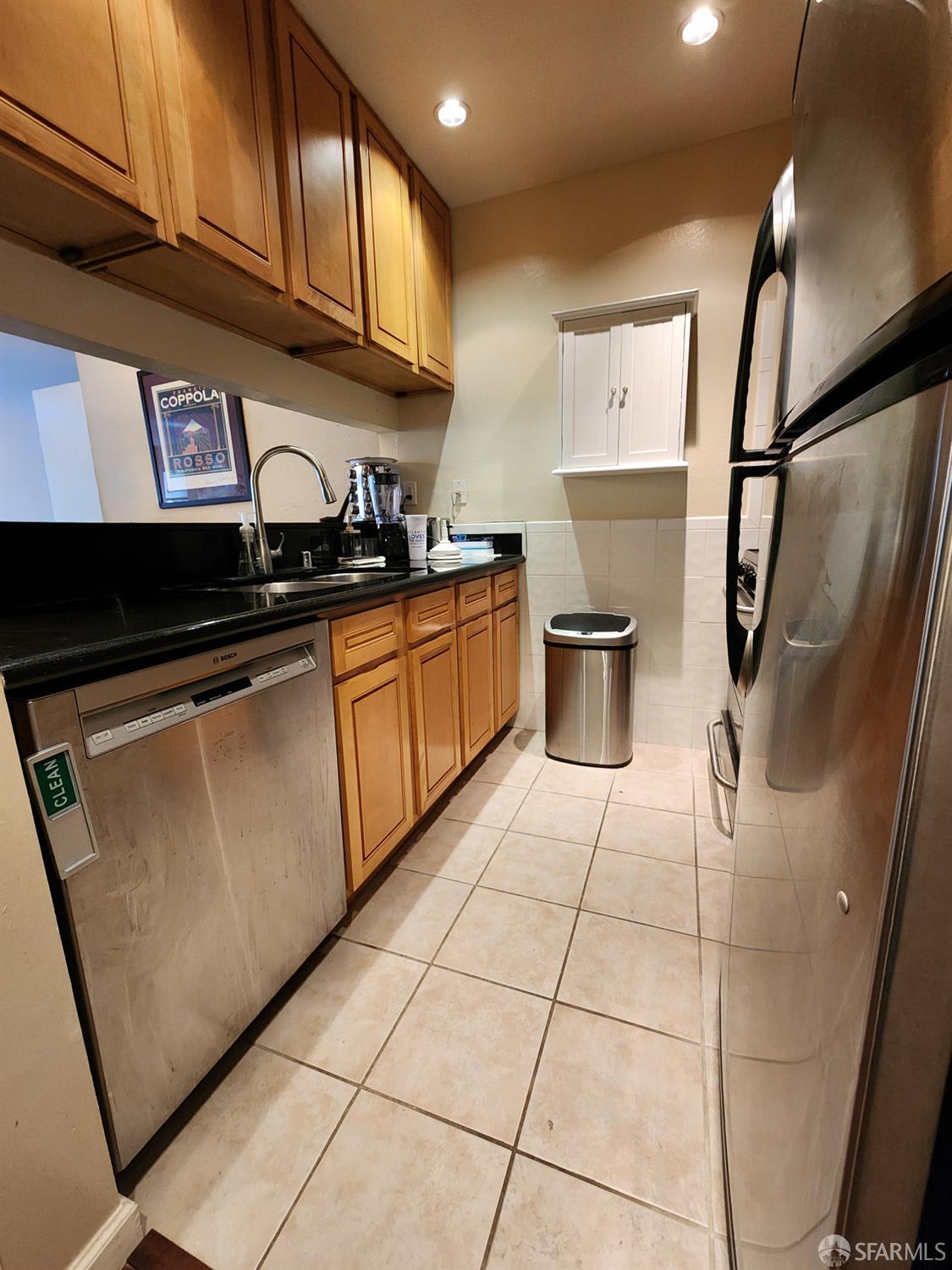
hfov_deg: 89.9
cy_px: 635
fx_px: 477
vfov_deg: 106.2
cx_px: 476
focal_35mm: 13
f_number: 2.2
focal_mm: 2.2
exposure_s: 1/30
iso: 400
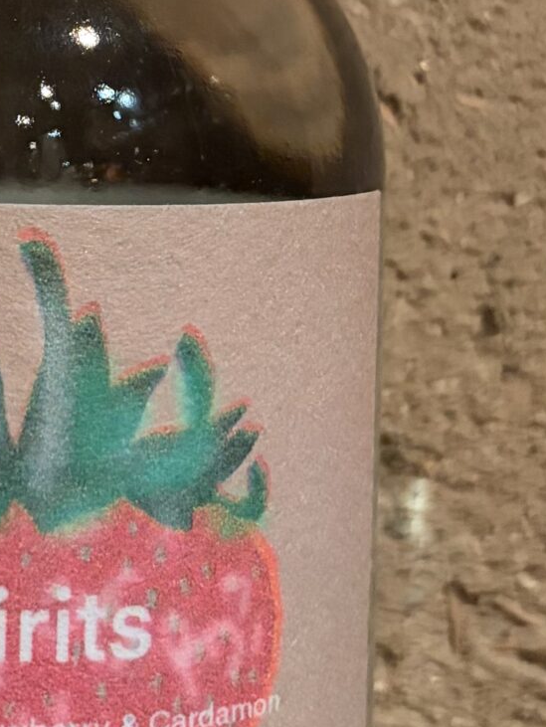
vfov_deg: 21.2
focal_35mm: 91
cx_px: -15
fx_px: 1912
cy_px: 125
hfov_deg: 15.9
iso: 800
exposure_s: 1/30
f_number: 1.6
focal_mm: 5.96
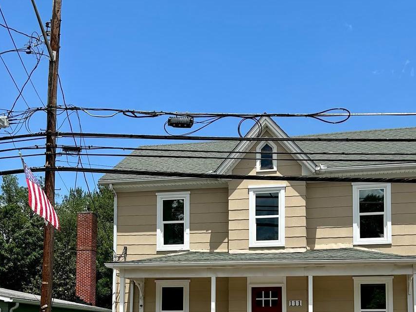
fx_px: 421
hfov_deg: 52.4
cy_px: 202
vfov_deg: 40.3
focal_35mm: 35
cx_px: 238
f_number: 1.5
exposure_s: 1/5587
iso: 50
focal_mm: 5.7
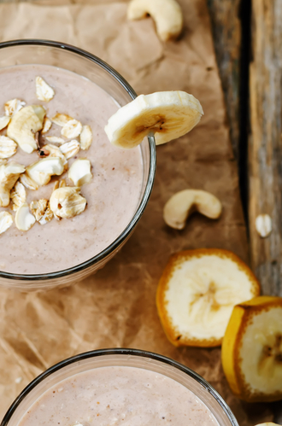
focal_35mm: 128
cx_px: 80
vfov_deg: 16.0
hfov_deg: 10.6
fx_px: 1512
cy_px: 315
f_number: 5
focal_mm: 50
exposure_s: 1/30
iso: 100
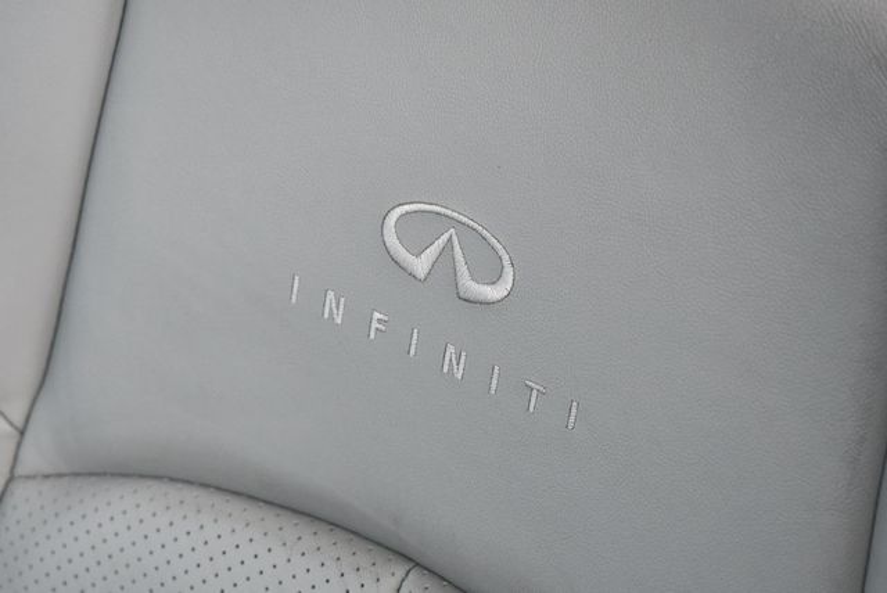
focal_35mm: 96
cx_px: 444
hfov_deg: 21.2
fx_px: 2367
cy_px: 296
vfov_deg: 14.3
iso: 720
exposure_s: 1/250
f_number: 5.3
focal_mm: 48
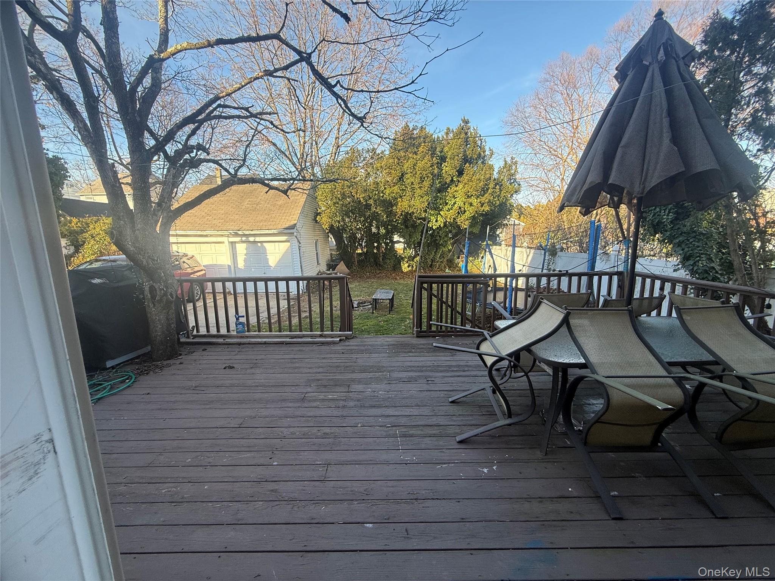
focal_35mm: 14
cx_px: 388
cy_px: 290
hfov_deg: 102.1
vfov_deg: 85.7
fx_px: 313
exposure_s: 1/255
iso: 64
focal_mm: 2.22
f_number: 2.2
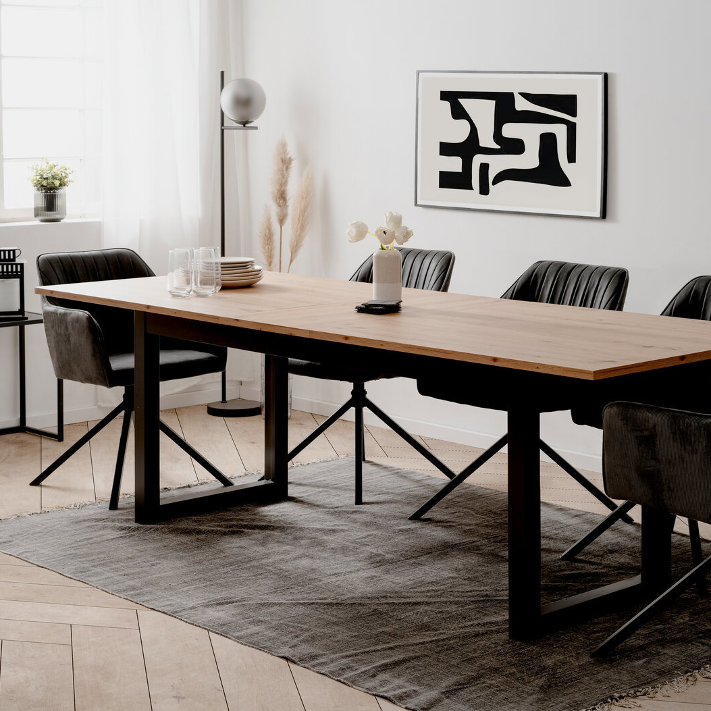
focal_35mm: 71
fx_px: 1650
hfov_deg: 24.3
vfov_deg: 24.3
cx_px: 419
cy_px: 359
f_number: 9
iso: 100
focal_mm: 55
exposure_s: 1/4
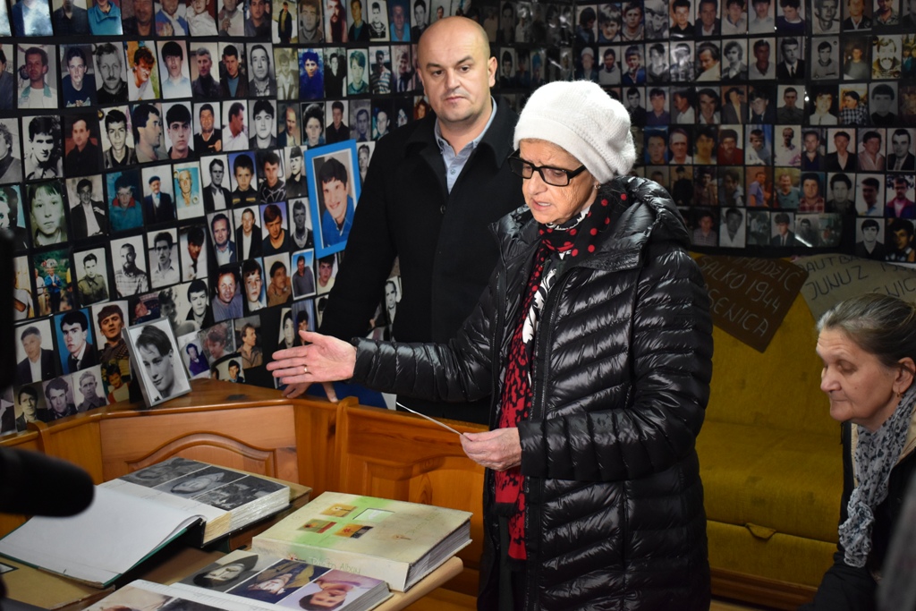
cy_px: 306
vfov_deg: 29.9
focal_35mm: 45
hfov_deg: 43.6
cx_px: 458
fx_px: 1145
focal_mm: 30
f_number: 4.2
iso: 1400
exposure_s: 1/125
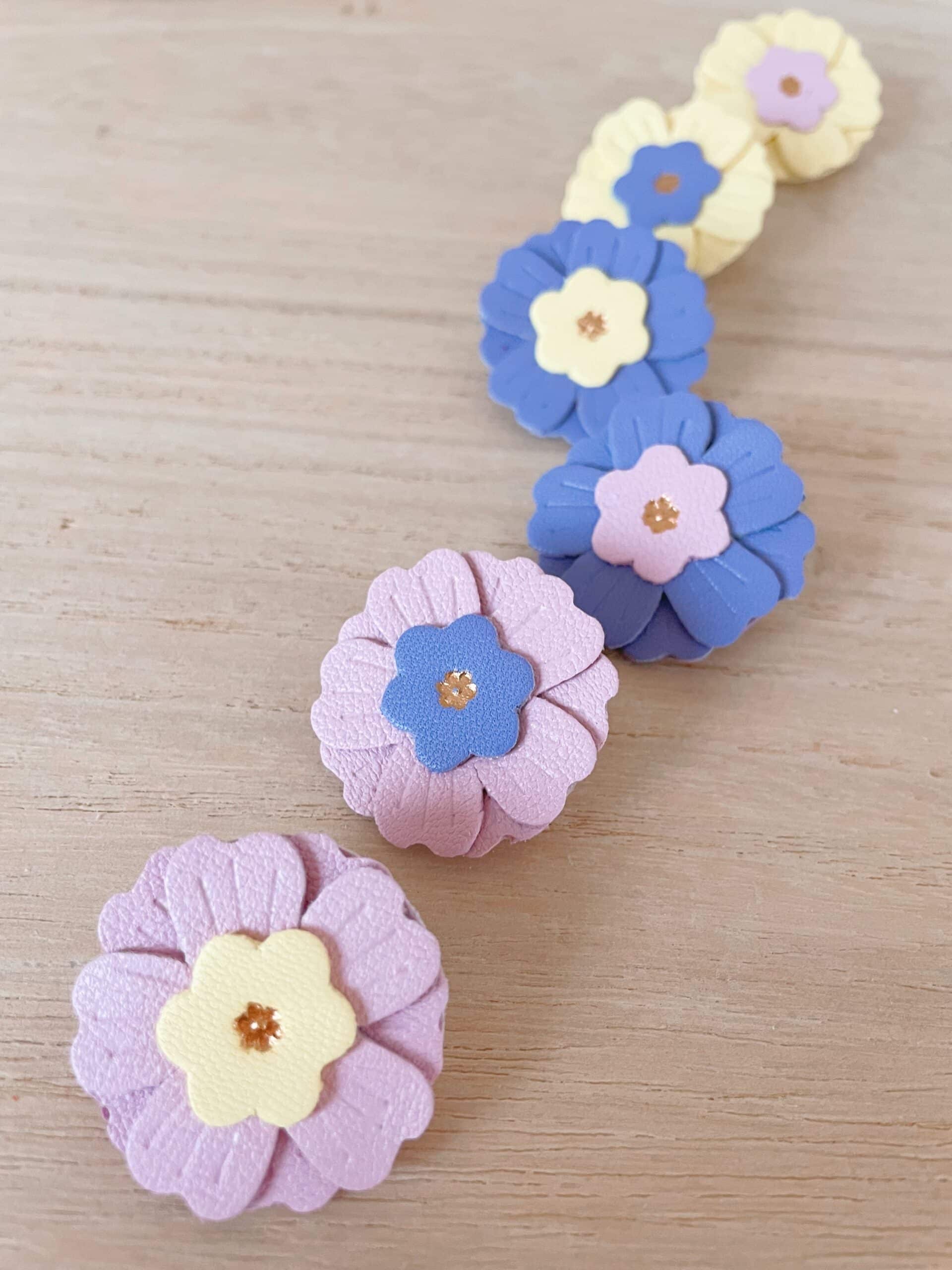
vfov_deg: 67.3
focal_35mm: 26
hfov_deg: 53.1
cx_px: 476
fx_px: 953
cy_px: 635
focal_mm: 4.2
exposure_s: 1/60
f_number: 1.6
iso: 200
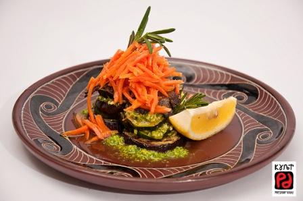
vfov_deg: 13.0
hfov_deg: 19.5
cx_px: 152
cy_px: 100
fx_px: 883
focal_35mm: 105
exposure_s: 1/80
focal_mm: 70
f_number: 5.6
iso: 200
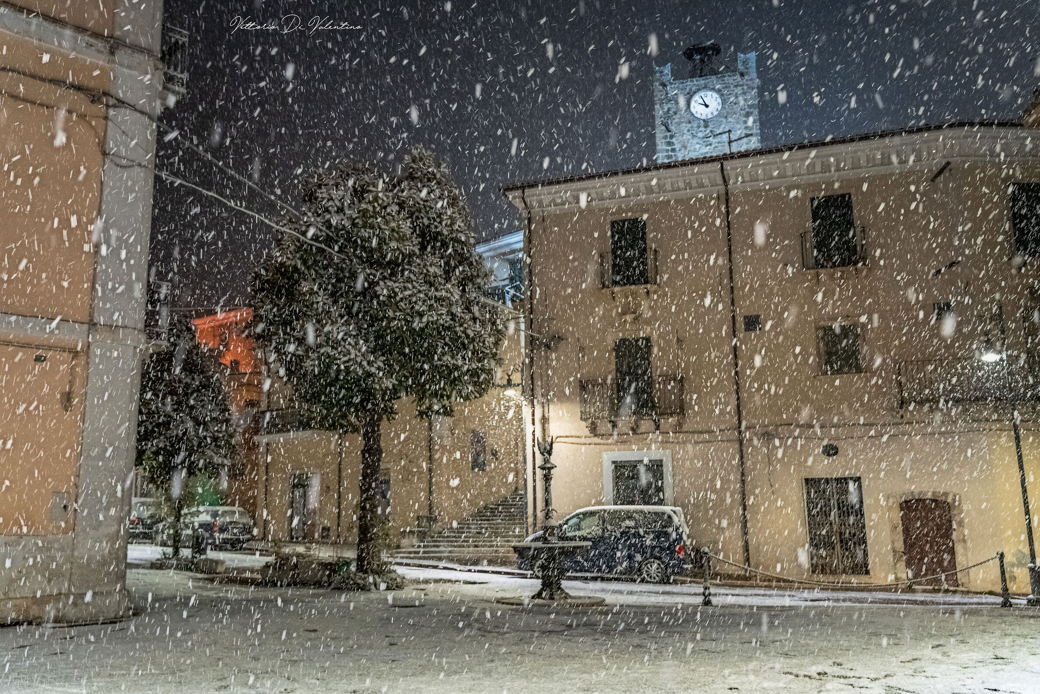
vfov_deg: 43.6
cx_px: 520
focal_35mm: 30
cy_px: 347
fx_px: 867
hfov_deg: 61.9
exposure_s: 1/60
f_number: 4
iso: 6400
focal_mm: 30
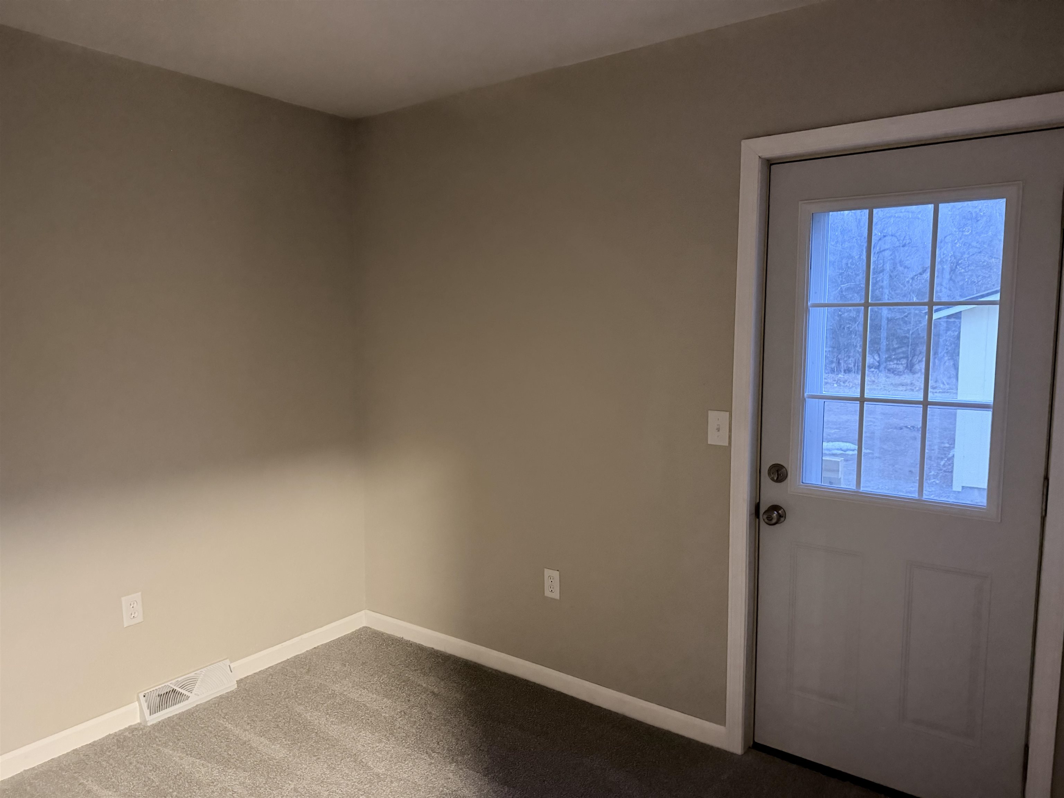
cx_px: 532
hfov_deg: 71.6
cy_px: 399
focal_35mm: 24
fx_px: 738
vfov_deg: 56.8
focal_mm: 6.76
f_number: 1.78
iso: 1000
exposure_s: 1/30
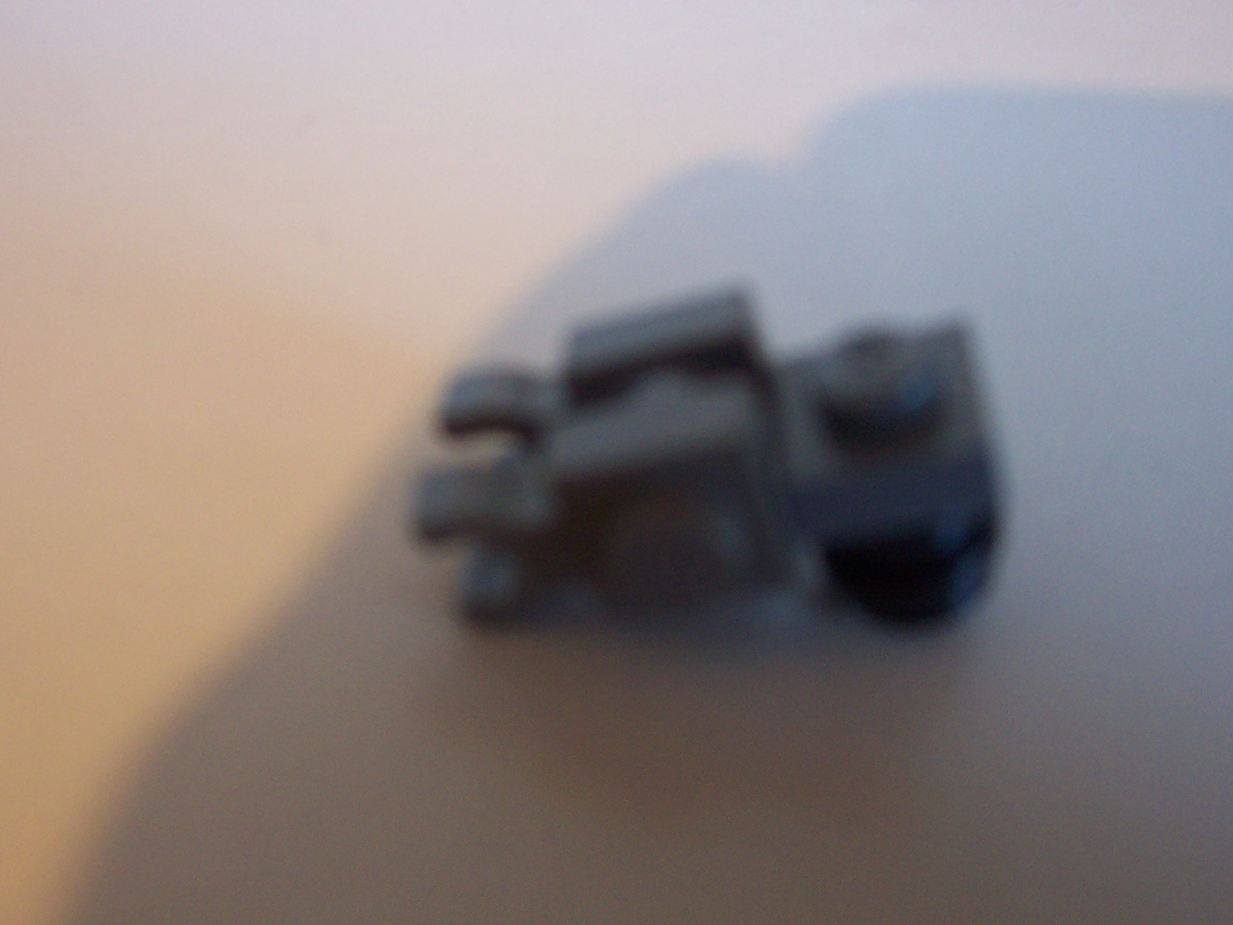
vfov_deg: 38.7
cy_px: 462
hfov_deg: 50.1
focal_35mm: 37
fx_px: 1318
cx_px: 616
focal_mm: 5.6
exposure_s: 1/8
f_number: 2.8
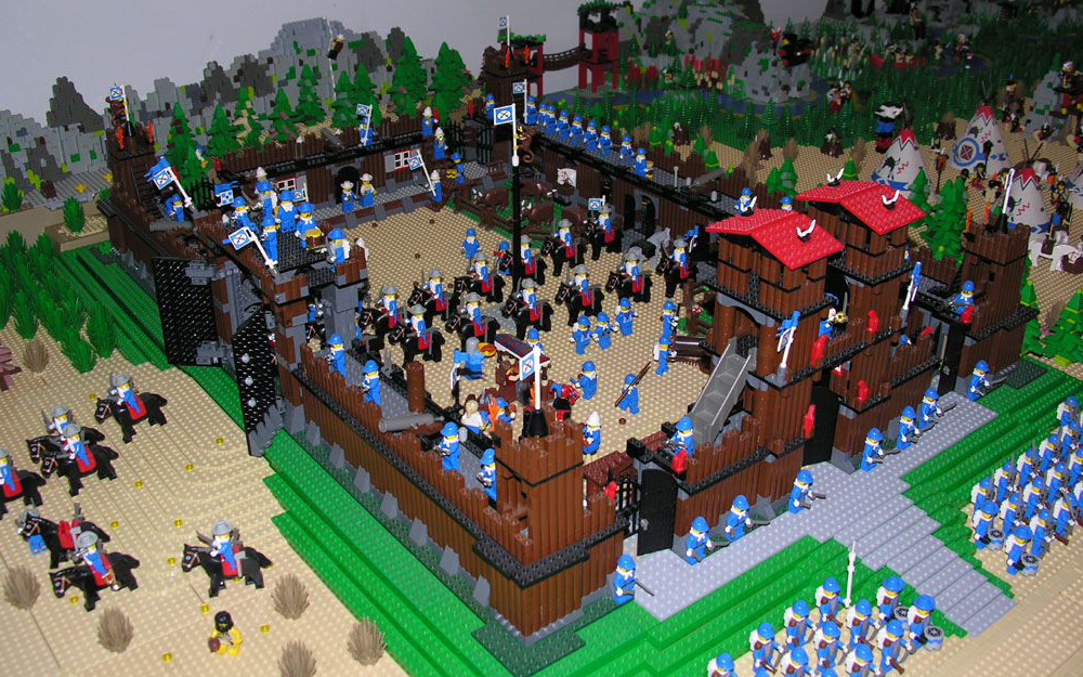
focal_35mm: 38
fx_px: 1122
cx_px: 532
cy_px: 320
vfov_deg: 33.6
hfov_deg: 51.5
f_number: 2.8
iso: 50
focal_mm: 8.9
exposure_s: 1/60.1
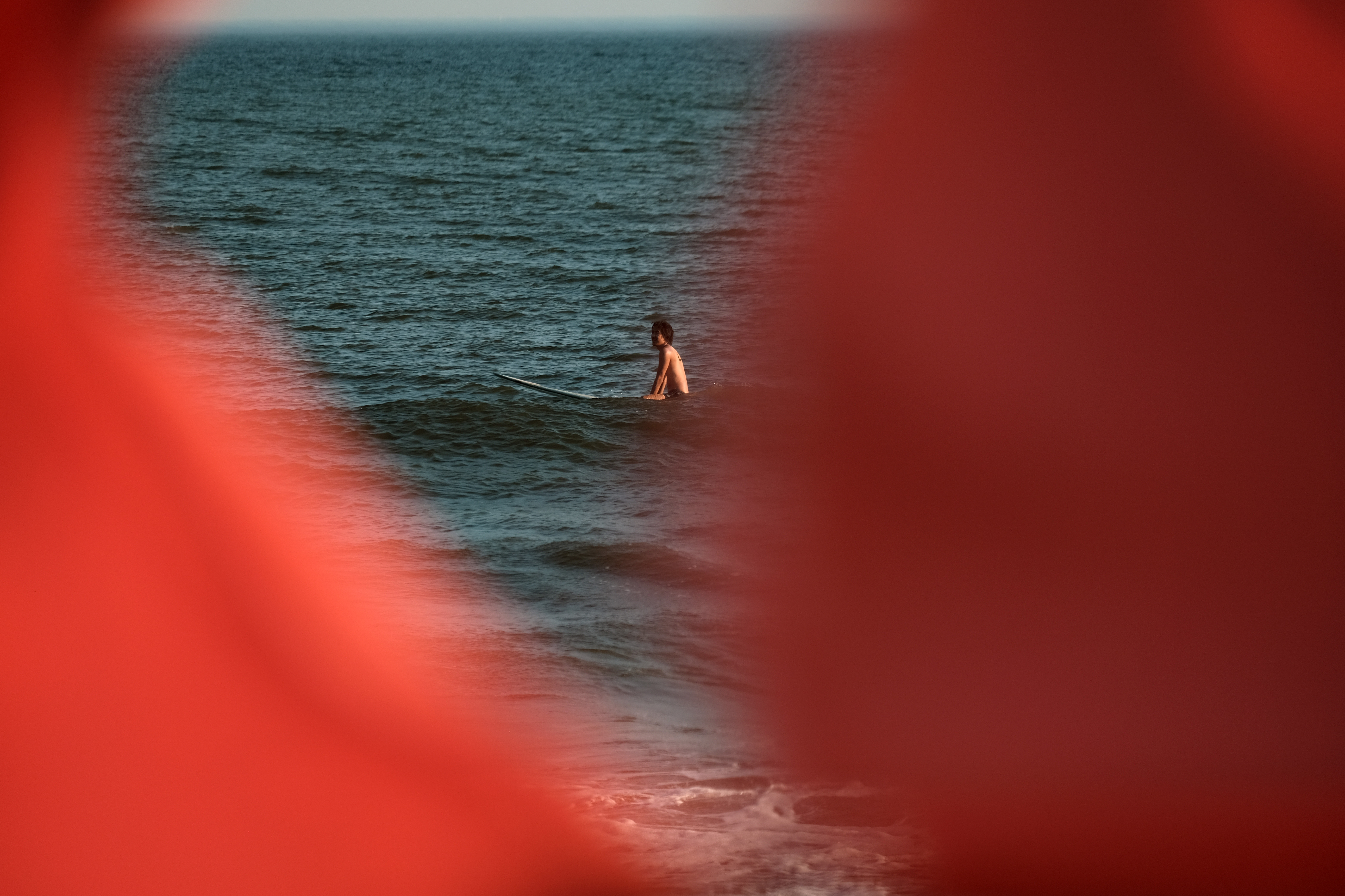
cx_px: 672
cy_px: 448
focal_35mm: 259
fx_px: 9676
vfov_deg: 5.3
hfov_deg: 8.0
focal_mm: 172.4
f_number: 5.6
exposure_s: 1/950
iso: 160
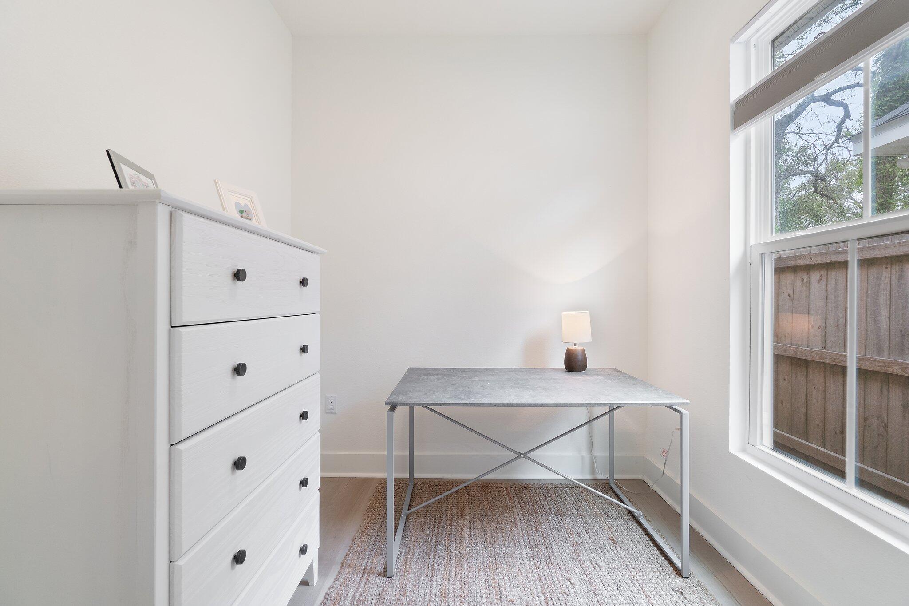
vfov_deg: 77.3
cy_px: 303
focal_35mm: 15
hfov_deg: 100.4
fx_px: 379
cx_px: 454
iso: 400
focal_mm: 10
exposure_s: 1/4
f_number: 9
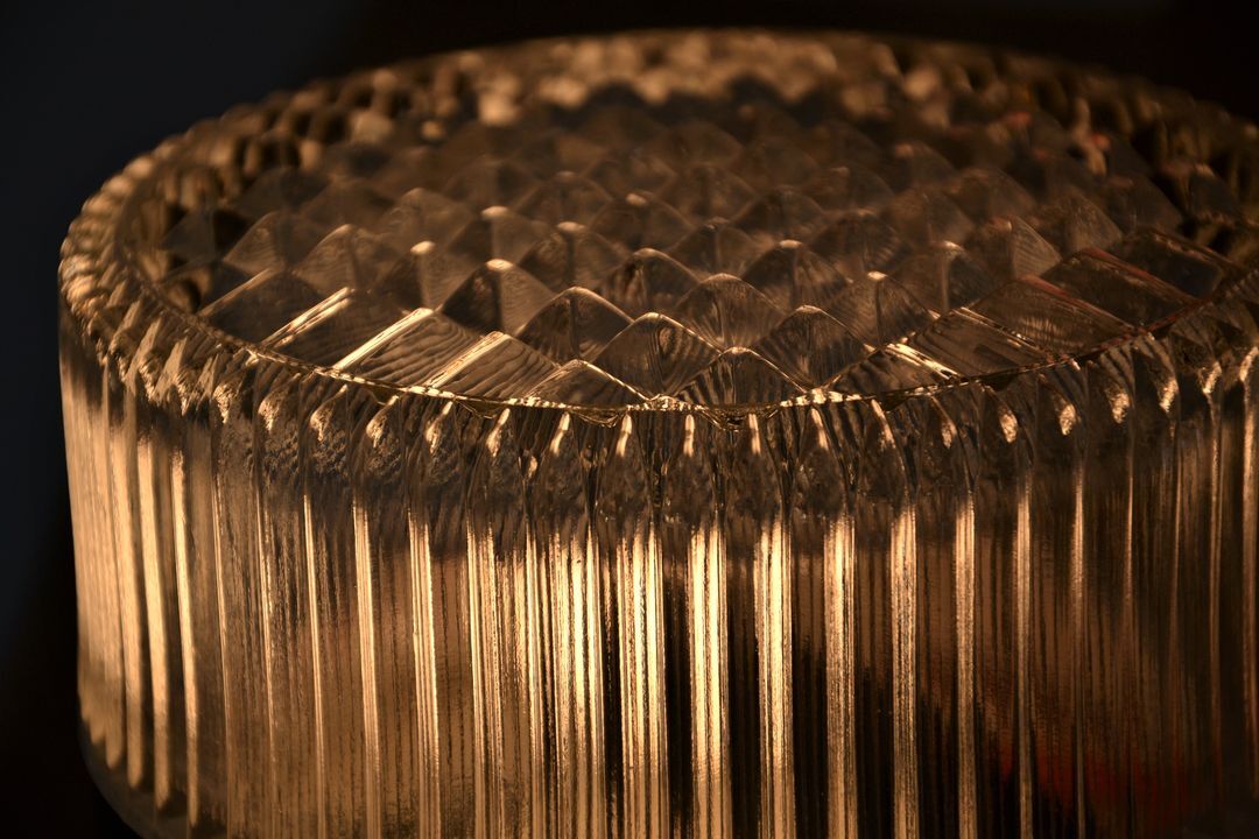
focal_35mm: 158
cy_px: 420
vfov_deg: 8.7
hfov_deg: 13.0
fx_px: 5508
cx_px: 630
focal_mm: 105
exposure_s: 1/500
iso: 250
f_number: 5.6
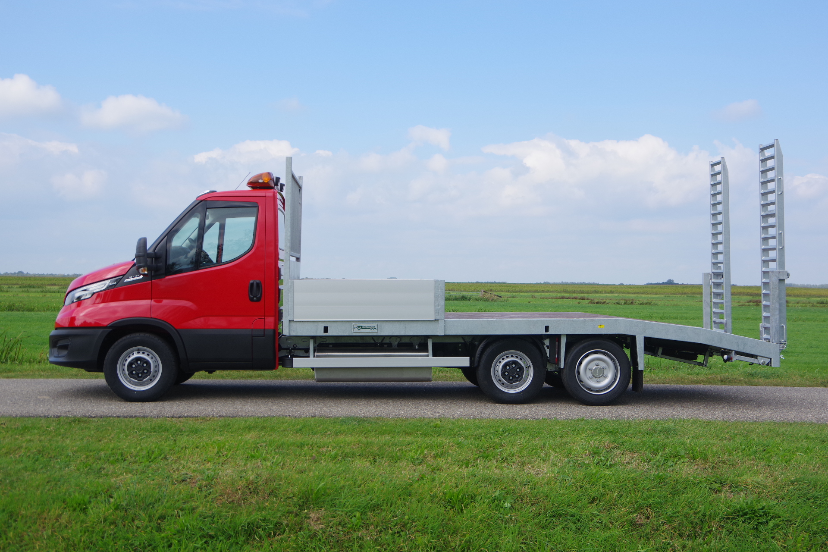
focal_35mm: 46
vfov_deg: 29.2
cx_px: 414
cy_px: 276
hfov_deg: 42.7
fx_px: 1058
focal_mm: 31
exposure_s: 1/500
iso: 200
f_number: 5.6
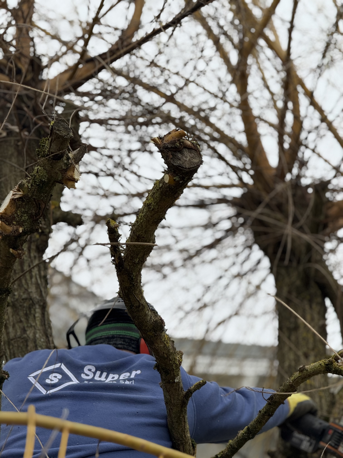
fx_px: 1585
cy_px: 229
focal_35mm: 120
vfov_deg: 16.4
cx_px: 172
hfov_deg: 12.3
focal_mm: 15.66
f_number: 2.8
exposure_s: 1/99
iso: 80
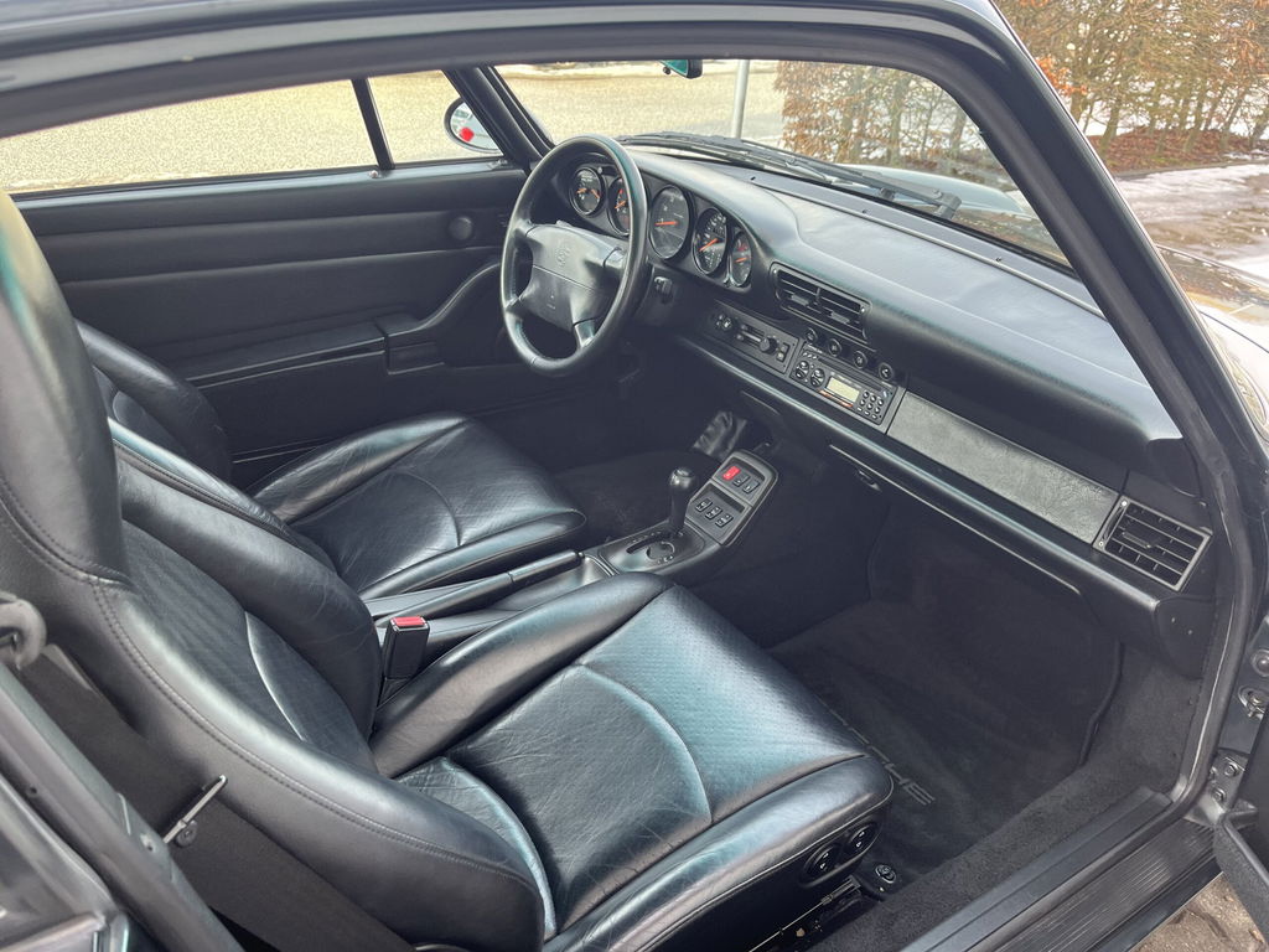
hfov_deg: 67.3
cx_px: 634
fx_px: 953
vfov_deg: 53.1
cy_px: 476
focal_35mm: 26
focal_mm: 5.1
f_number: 1.6
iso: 64
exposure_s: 1/130
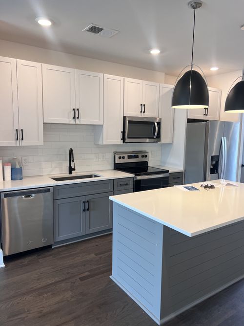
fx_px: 244
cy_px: 163
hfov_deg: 53.0
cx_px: 122
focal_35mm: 26
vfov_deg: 67.3
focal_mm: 5.7
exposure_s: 1/120
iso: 100
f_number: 1.5
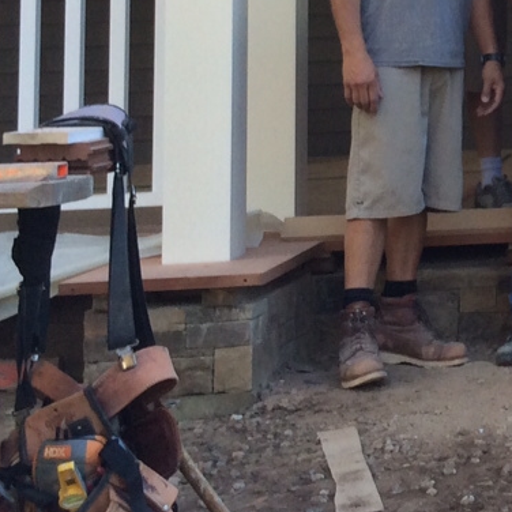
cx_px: 874
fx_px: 1924
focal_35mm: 115
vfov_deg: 14.5
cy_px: -170
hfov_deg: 13.8
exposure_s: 1/120
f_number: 2.2
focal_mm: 4.12
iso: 40
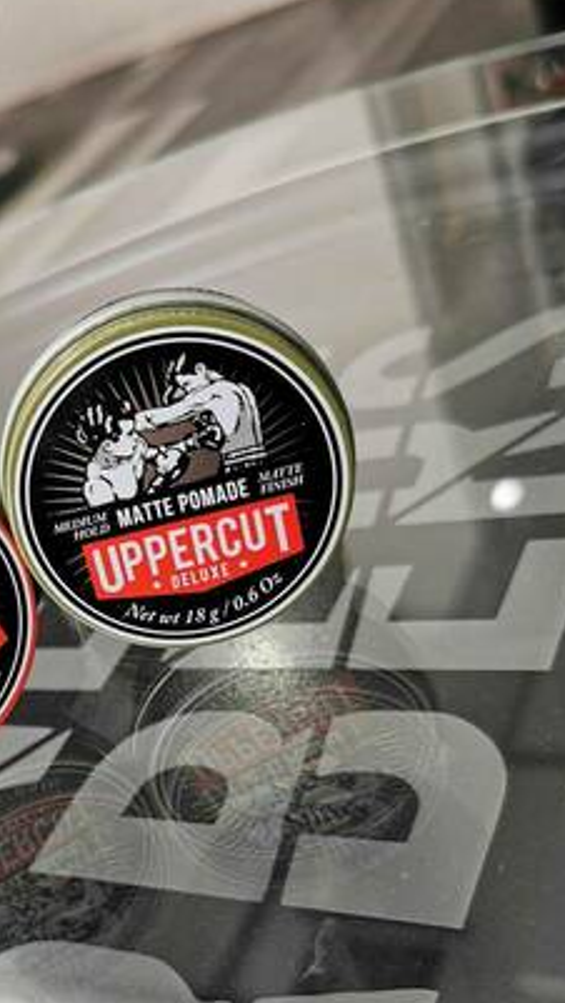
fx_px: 1170
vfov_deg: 45.2
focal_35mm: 44
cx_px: 78
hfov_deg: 26.4
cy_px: 715
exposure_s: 5
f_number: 1.6
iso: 50
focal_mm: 5.56
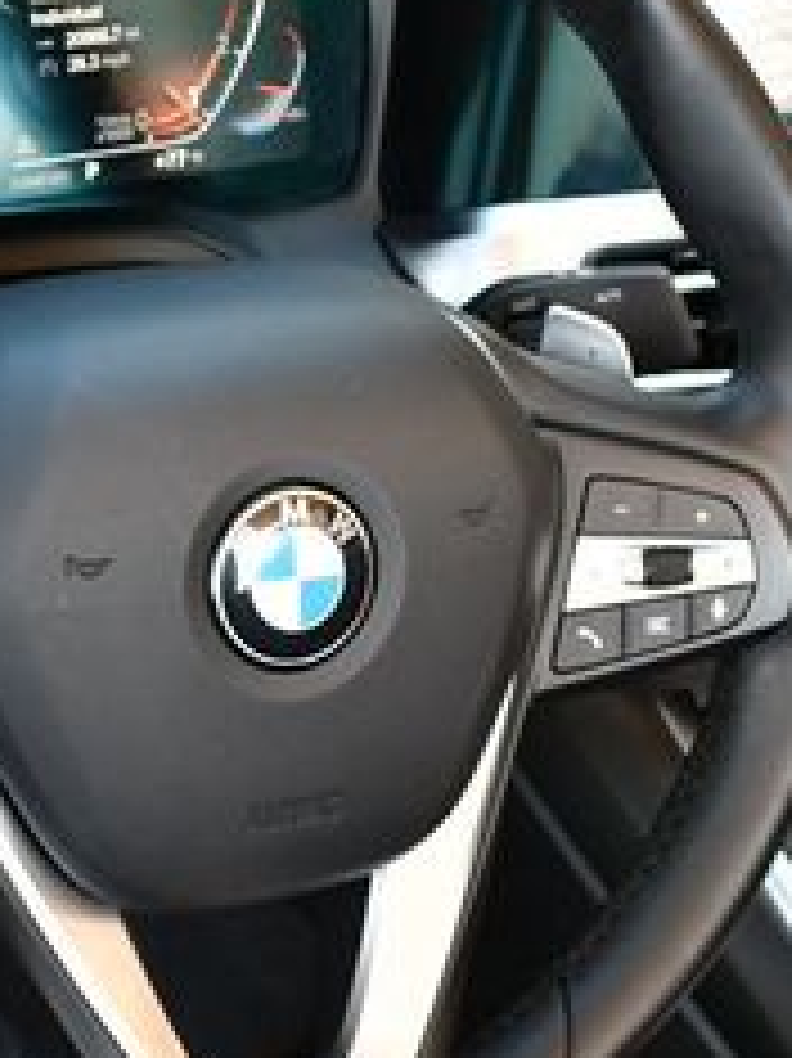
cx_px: 477
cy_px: 608
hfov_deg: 14.1
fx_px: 3206
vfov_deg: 18.7
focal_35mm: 105
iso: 800
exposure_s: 1/250
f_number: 3.5
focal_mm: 20
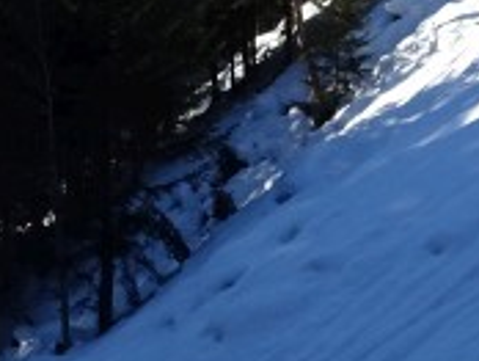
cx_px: 55
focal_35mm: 141
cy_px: 394
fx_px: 1954
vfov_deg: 10.4
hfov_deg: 13.9
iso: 80
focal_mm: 4.1
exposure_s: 1/500
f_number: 3.5
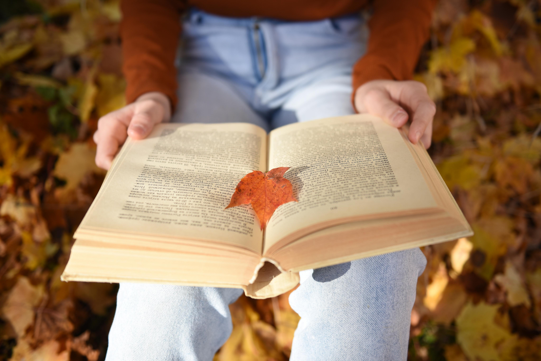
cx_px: 270
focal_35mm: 36
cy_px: 180
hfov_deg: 53.1
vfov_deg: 36.9
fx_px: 541
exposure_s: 1/500
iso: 160
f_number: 2.8
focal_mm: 36
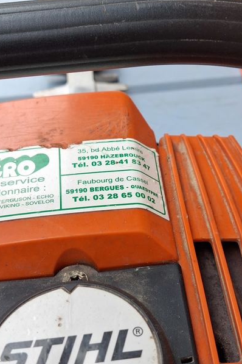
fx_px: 474
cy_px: 220
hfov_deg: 28.6
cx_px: 123
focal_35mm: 47
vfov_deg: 41.7
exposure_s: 1/100
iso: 50
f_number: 1.8
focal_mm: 4
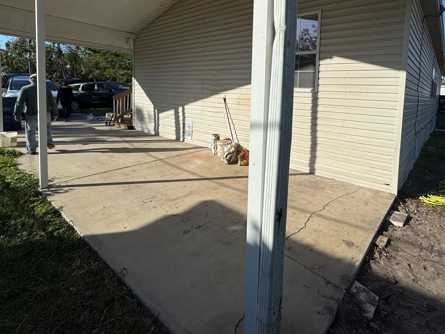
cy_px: 110
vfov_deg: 66.7
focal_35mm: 19
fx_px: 244
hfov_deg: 83.0
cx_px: 280
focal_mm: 2.22
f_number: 2.2
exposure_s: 1/4132
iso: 40
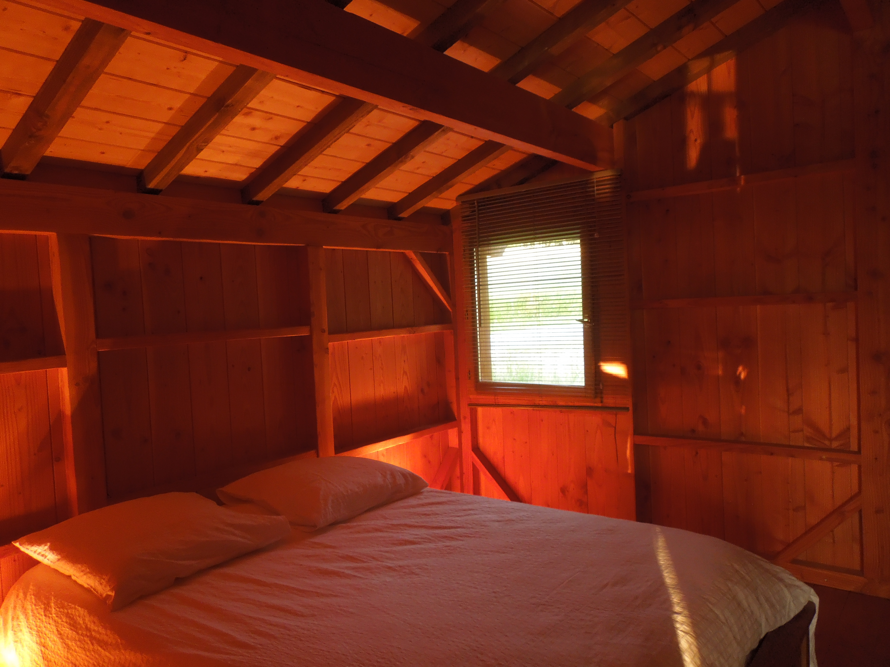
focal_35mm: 25
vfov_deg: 54.9
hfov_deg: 69.4
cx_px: 445
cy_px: 334
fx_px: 643
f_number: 3.3
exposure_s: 1/20
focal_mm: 4.5
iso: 400
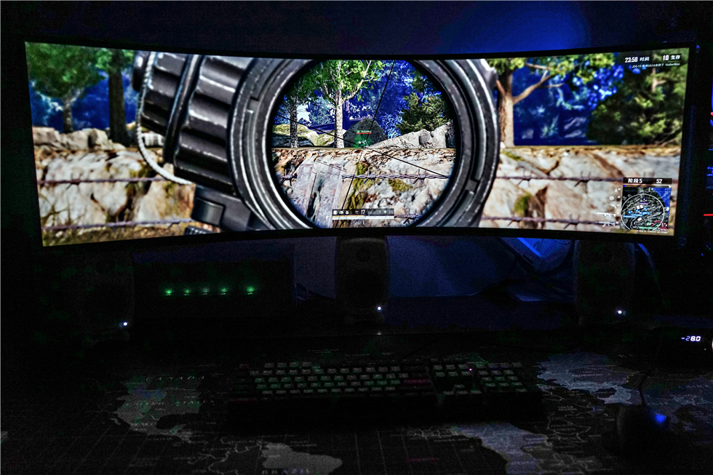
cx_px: 356
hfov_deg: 65.5
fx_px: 554
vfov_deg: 46.4
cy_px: 238
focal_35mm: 28
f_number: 3.5
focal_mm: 28
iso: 800
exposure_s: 1/160
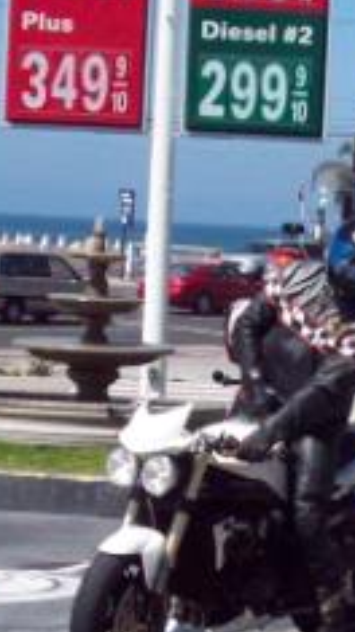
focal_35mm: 137
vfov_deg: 15.5
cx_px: 395
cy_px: 557
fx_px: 2295
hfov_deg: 8.8
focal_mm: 6.2
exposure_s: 1/464
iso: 80
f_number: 5.6
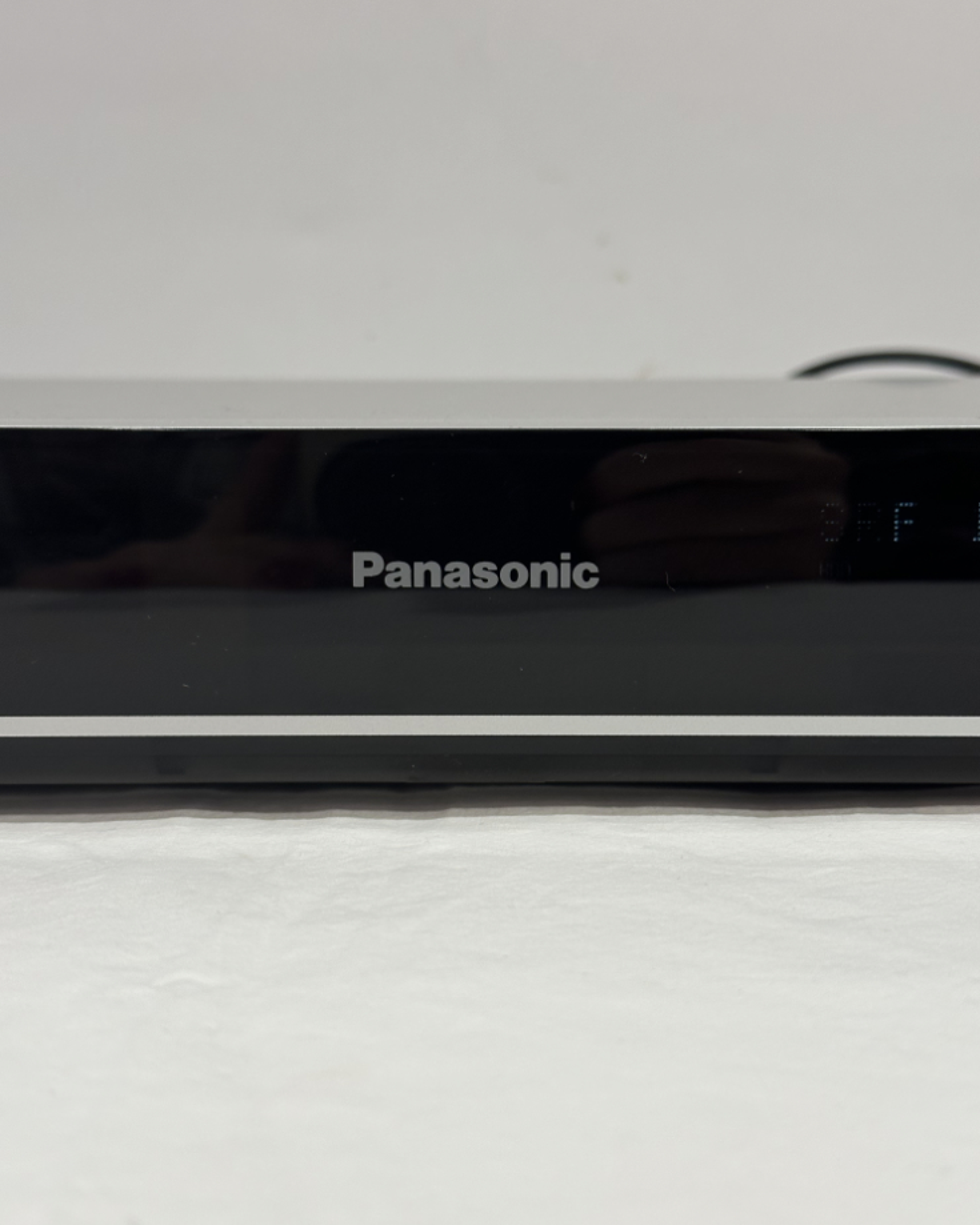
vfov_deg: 36.6
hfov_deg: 29.7
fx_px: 1849
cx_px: 495
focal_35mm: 51
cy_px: 653
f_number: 1.8
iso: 100
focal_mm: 6.9
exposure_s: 1/50
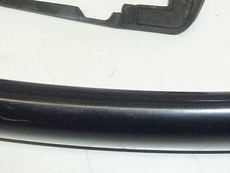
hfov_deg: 12.9
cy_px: 41
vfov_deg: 9.7
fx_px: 1016
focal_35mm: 153
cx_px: 116
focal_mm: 5.9
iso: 400
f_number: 3.6
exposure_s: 1/500
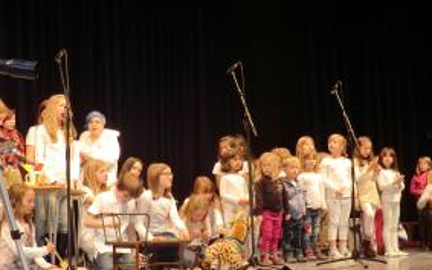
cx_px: 214
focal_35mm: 51
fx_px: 601
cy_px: 177
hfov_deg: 39.6
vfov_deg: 25.2
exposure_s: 1/60
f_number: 3.6
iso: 400
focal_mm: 6.1
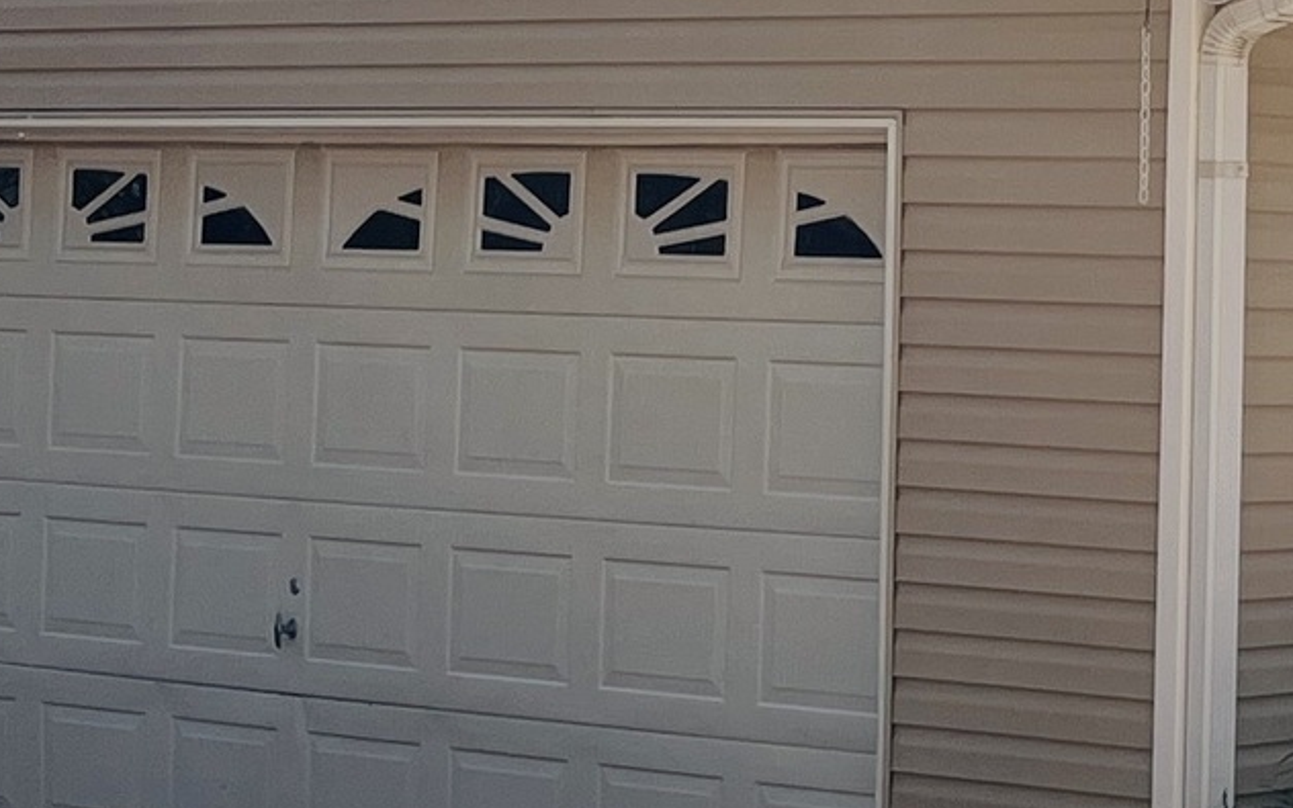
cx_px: 1573
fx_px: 4722
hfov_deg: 15.0
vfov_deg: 9.8
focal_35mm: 134
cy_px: 280
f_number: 1.6
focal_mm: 5.1
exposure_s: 1/2410
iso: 50
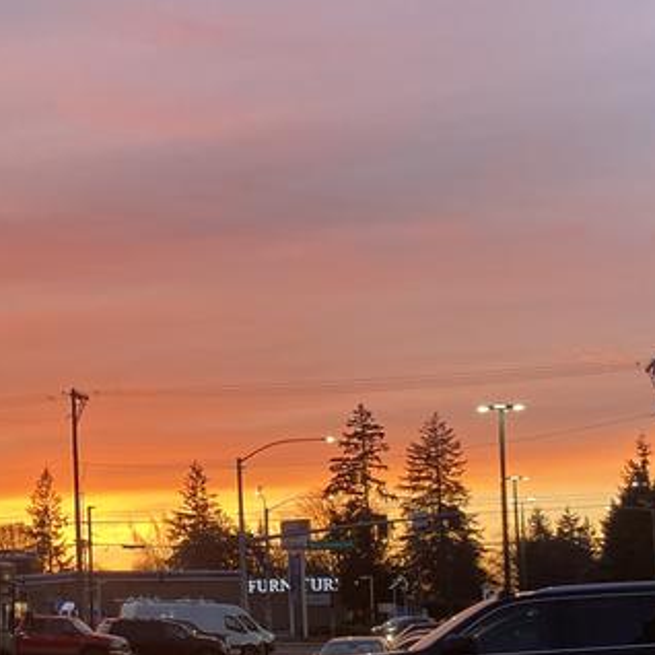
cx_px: 124
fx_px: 1584
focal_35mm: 74
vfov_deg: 23.2
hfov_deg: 23.0
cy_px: 476
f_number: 1.8
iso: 100
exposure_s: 1/121
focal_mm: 4.25
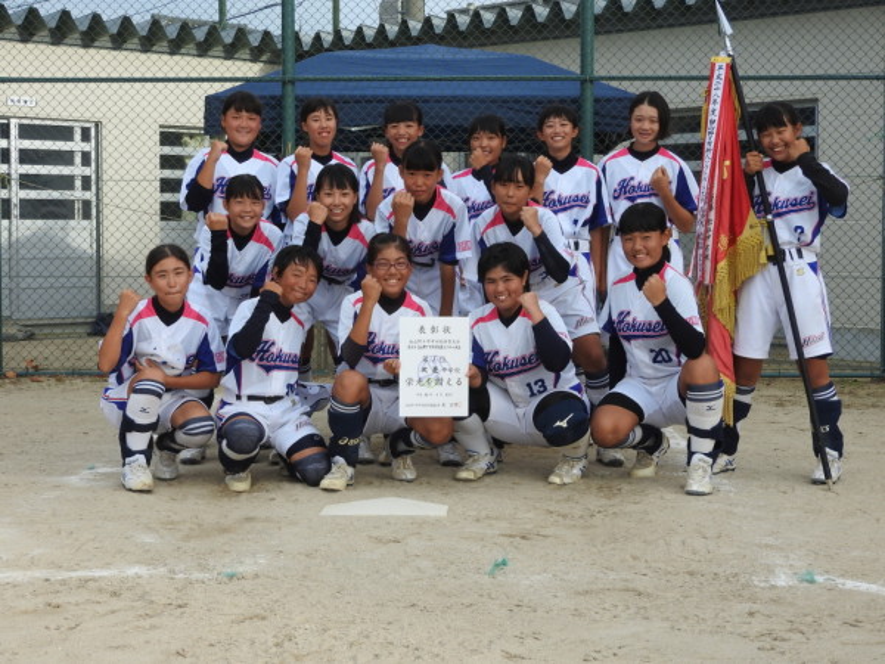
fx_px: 1662
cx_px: 442
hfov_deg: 29.8
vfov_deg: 22.6
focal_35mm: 65
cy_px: 332
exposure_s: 1/200
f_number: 4.2
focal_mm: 11.6
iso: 100
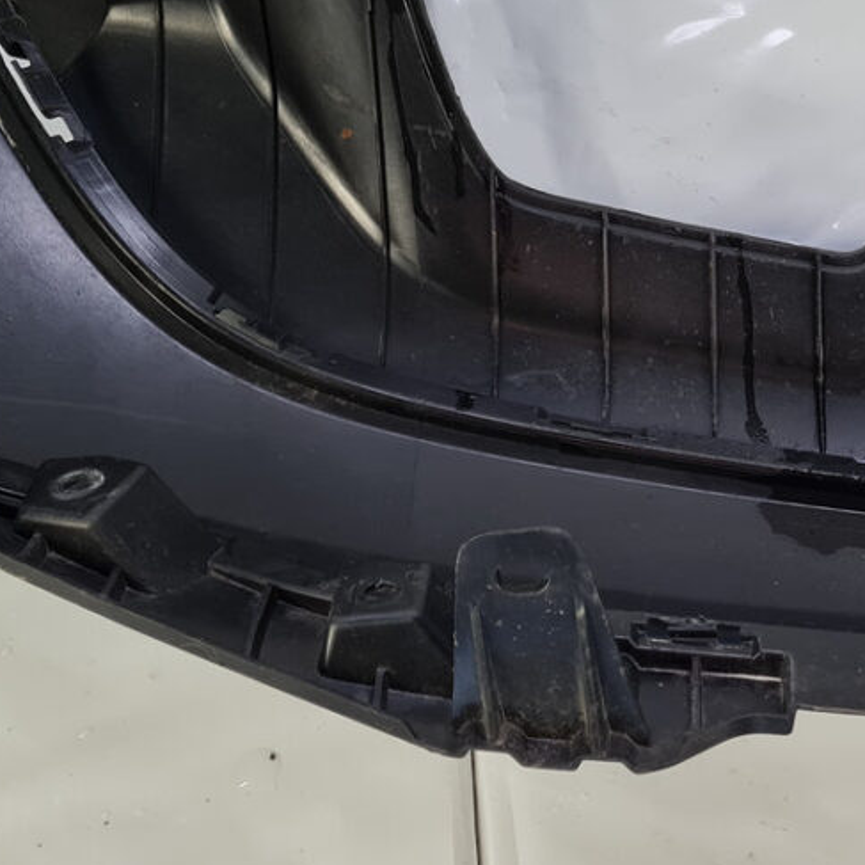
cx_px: 776
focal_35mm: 66
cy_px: 401
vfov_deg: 26.1
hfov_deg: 25.3
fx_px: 1866
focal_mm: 5.4
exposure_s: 1/100
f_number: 1.8
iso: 100
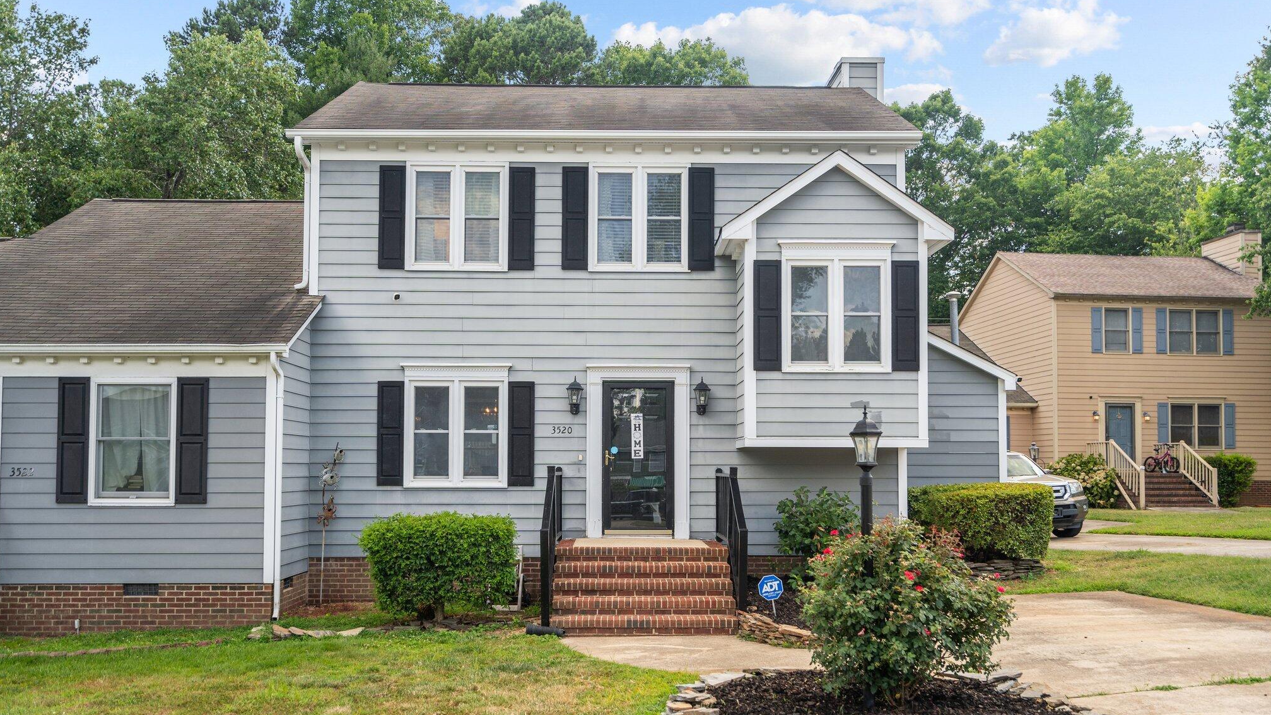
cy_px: 413
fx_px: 1112
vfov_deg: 35.6
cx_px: 633
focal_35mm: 33
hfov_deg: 59.5
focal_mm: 31
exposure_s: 1/200
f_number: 4
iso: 250
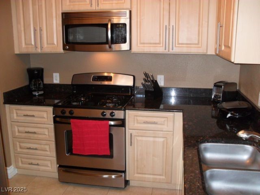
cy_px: 98
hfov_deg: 52.6
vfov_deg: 40.7
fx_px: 263
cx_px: 130
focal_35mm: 35
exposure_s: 1/45
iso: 200
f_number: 3
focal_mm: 6.3
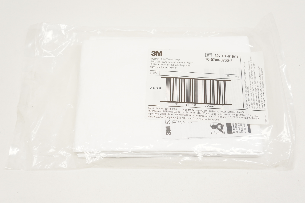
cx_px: 152
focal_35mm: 40
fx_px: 343
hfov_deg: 48.0
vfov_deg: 32.9
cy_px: 102
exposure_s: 1/60
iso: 400
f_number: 6.3
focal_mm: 27
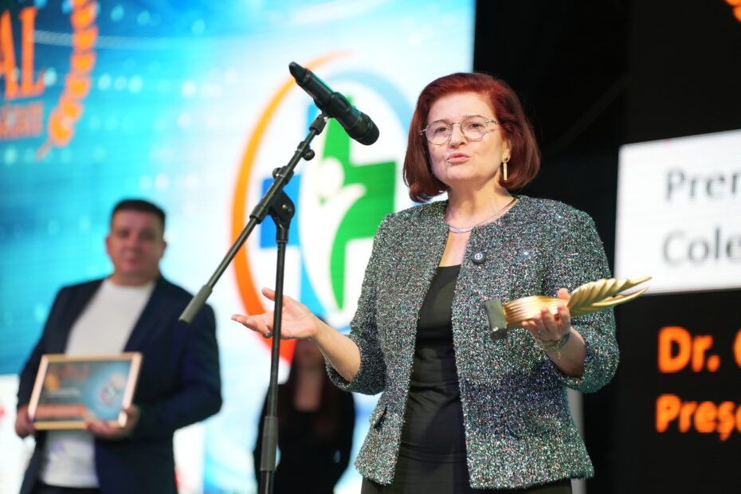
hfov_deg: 15.9
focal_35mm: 129
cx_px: 370
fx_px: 2655
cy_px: 247
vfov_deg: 10.6
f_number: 3.2
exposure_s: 1/160
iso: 2000
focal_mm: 129
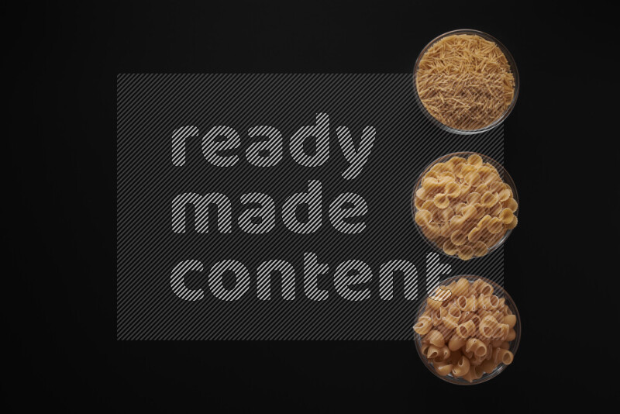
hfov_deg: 39.6
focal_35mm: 50
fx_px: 861
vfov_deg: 27.0
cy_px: 207
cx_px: 310
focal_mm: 50
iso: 100
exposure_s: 1/100
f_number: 8
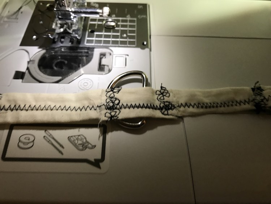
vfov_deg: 49.8
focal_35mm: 28
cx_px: 136
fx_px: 219
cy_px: 102
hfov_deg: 63.4
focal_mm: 3.99
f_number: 1.8
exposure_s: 1/24
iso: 40
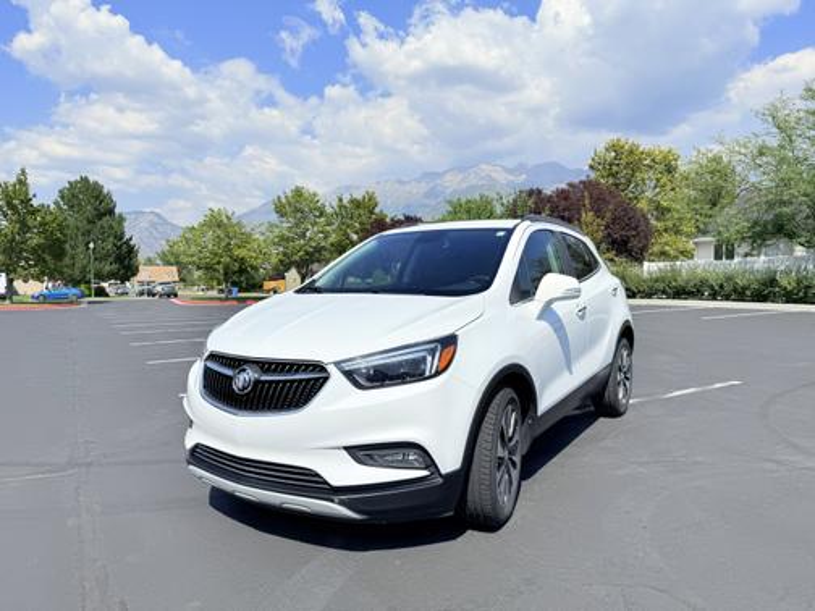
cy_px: 306
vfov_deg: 56.8
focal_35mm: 24
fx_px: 565
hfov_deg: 71.6
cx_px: 408
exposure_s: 1/10309
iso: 80
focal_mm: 6.76
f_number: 1.78
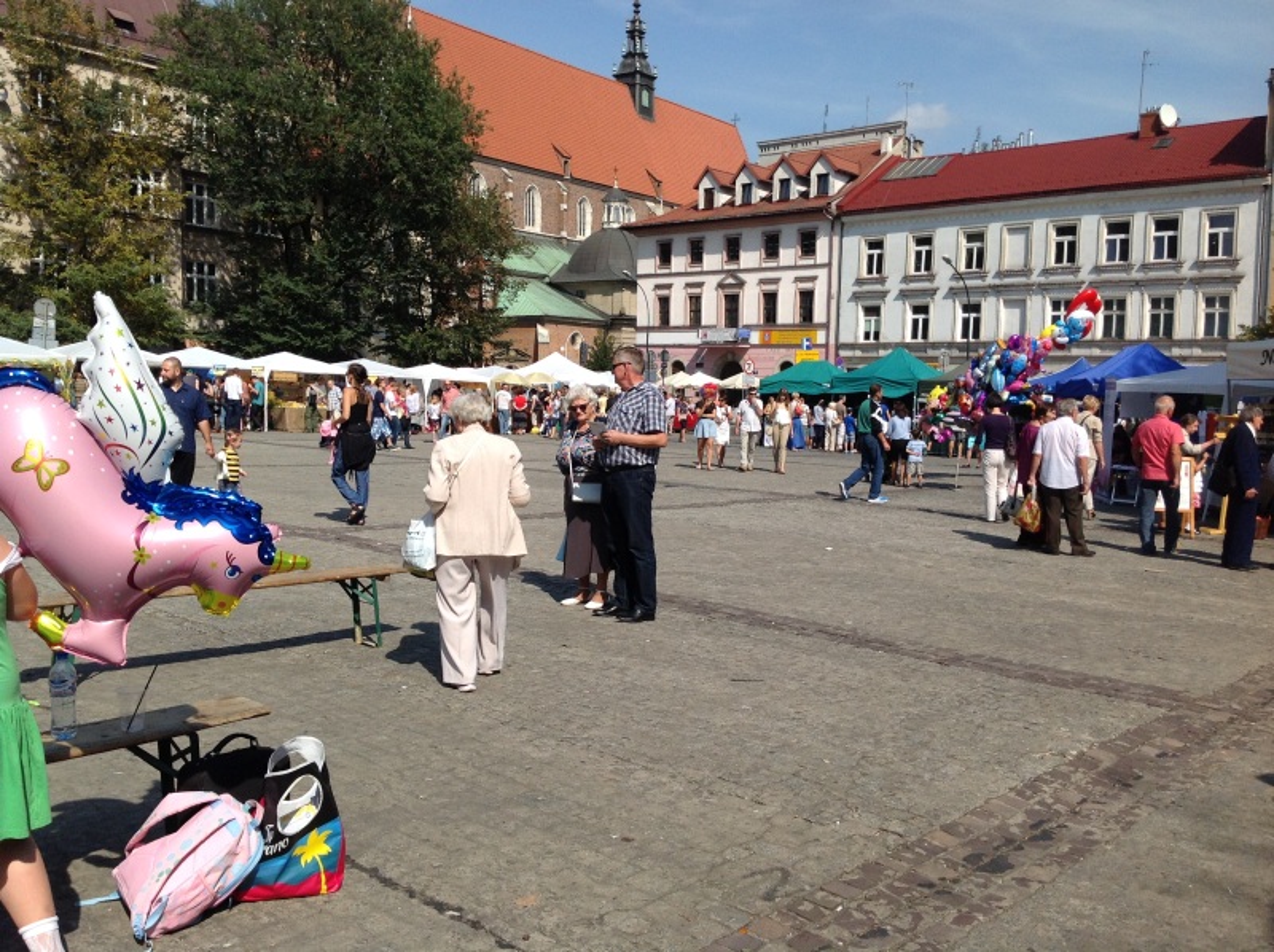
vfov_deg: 40.6
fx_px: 1287
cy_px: 476
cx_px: 637
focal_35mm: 35
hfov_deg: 52.7
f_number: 2.4
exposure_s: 1/2747
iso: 50
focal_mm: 4.28
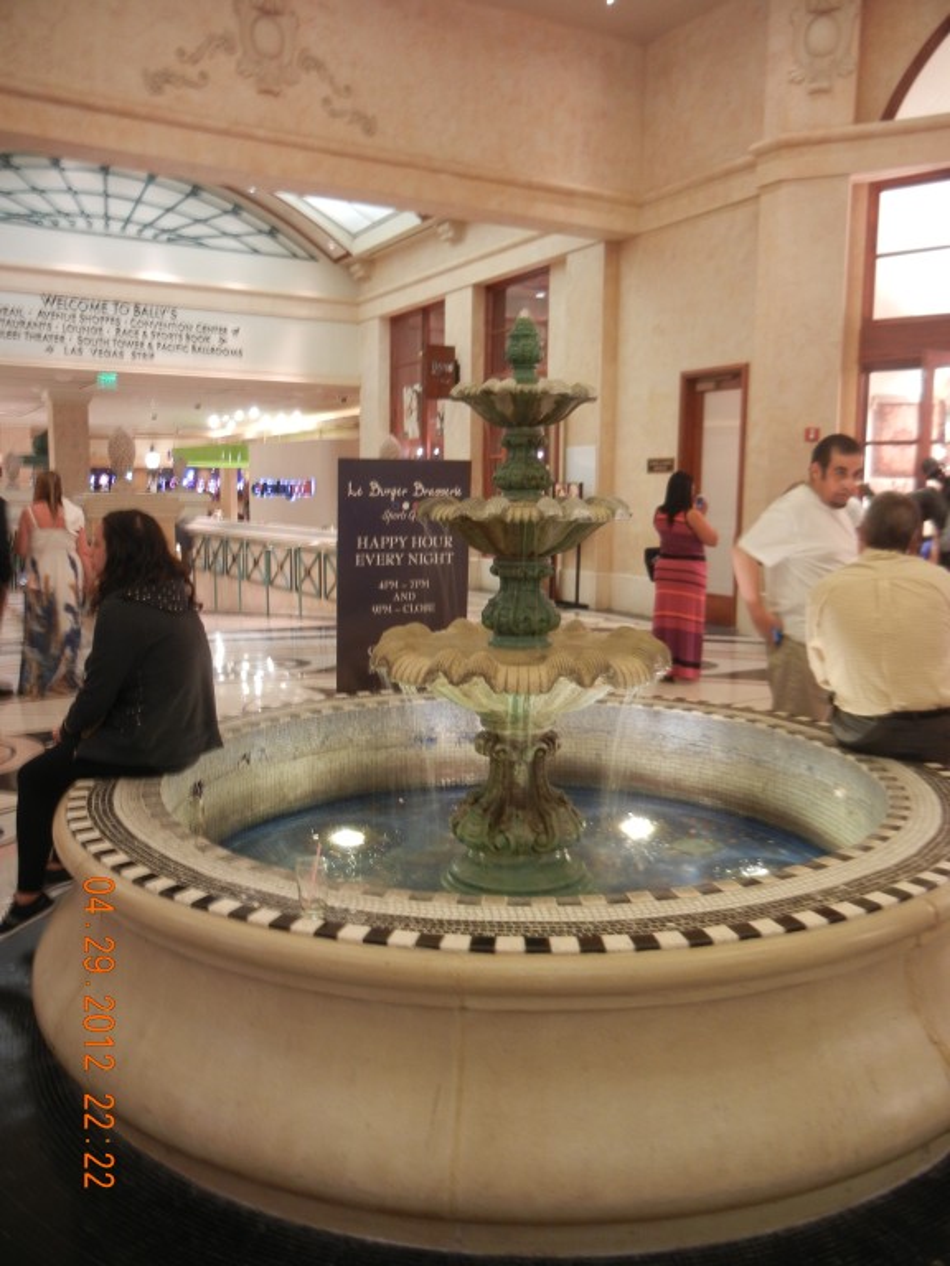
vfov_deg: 60.0
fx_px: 1098
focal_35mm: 30
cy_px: 633
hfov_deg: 46.8
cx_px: 475
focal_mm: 5.4
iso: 200
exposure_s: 1/3.4
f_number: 3.5
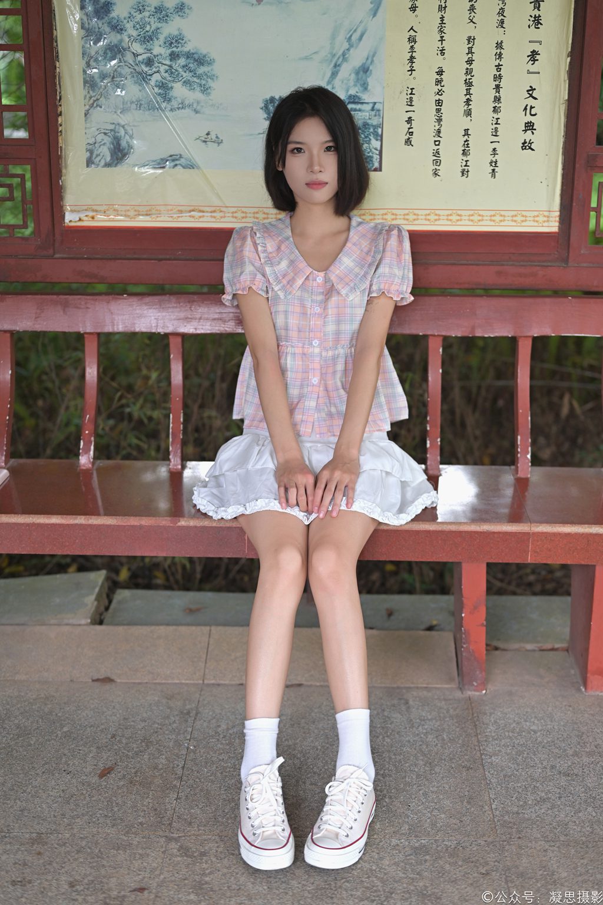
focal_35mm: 50
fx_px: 1256
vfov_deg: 39.6
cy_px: 452
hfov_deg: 27.0
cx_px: 302
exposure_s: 1/100
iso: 400
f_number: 2.2
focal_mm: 50
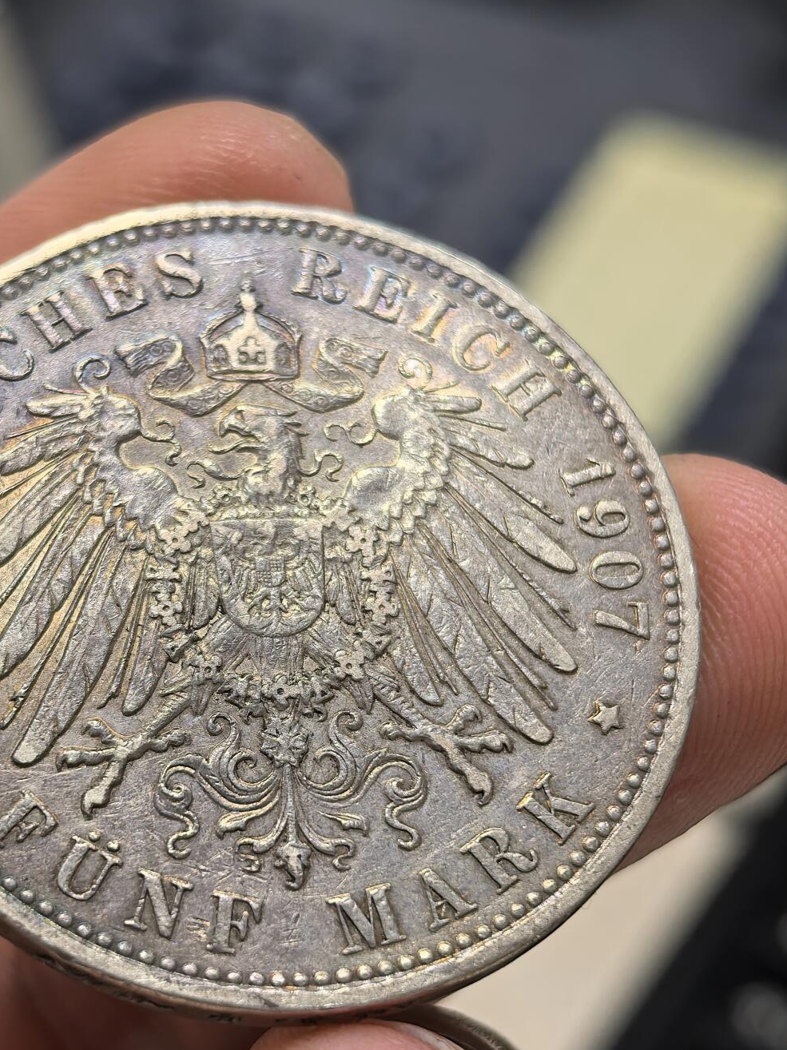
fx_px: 2244
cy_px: 651
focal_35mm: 74
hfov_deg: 19.8
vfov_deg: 26.3
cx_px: 276
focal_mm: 6.98
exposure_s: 1/100
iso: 160
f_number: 2
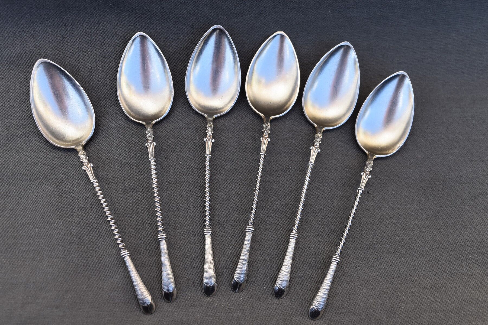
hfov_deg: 37.9
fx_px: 712
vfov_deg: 25.8
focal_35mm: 52
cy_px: 162
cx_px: 244
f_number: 8
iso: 360
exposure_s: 1/250
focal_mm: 35
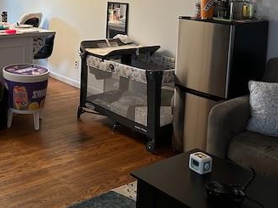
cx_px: 26
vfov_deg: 29.2
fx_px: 377
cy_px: 8
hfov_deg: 37.7
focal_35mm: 47
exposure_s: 1/60
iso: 250
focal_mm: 6.86
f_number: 1.78
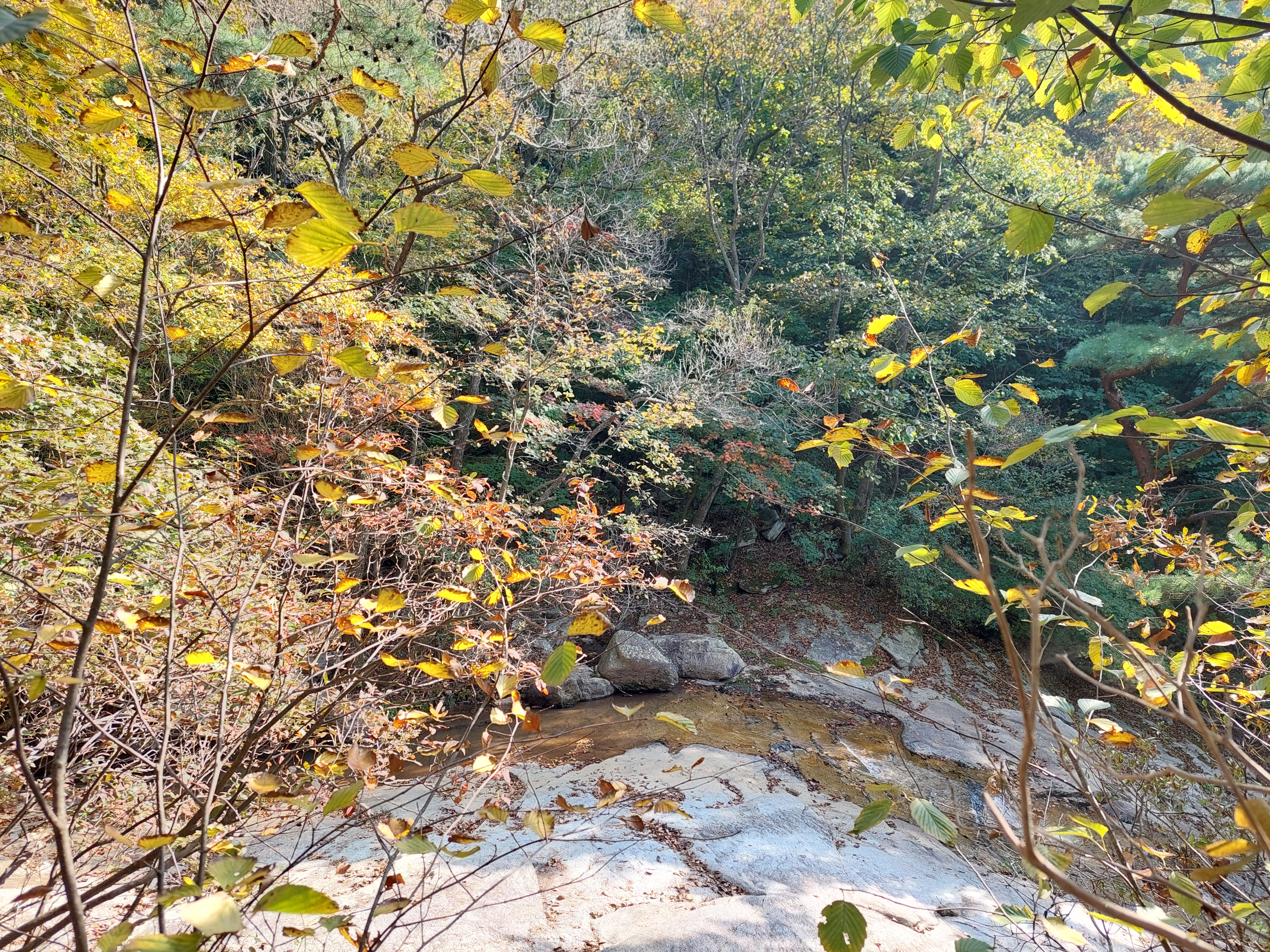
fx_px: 917
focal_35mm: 25
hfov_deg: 69.4
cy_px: 476
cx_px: 635
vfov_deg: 54.9
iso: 40
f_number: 1.8
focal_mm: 5.23
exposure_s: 1/100
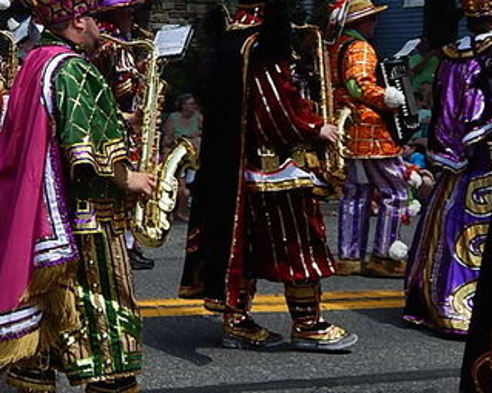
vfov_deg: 16.4
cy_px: 54
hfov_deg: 19.8
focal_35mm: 93
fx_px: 1354
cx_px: -37
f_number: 3.4
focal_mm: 6.8
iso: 125
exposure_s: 1/800
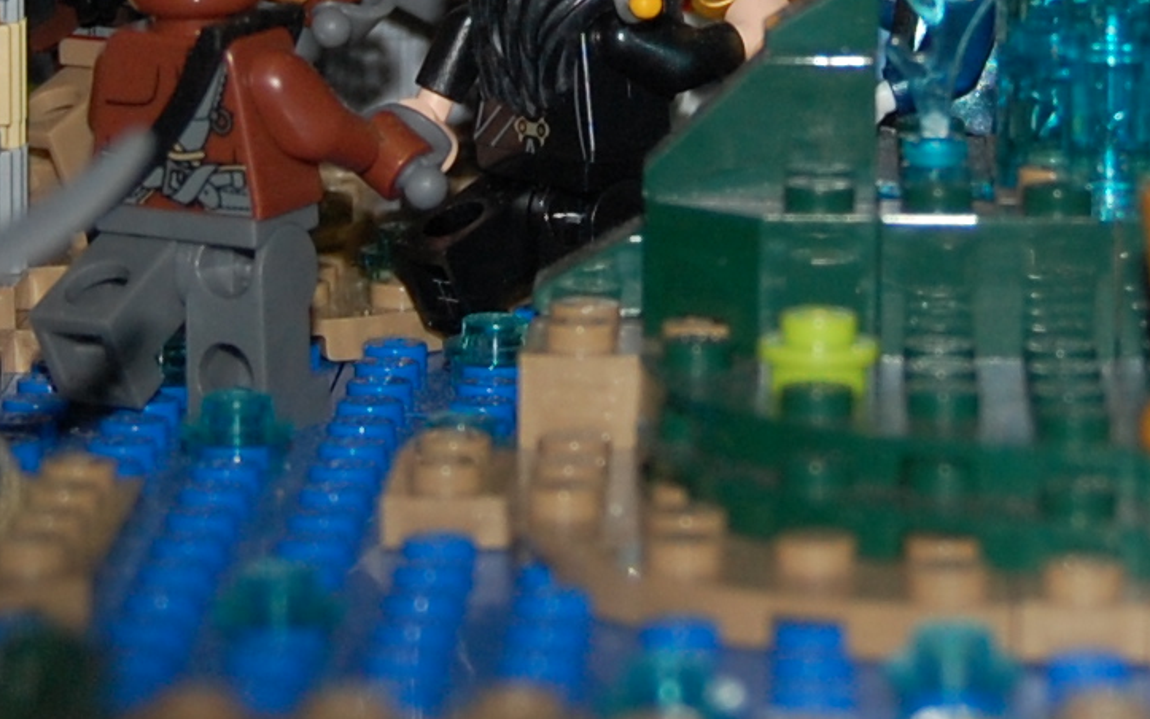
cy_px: -304
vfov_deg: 6.6
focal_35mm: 197
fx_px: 6178
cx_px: 589
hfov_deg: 10.6
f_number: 4.5
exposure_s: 1/60
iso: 400
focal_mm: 31
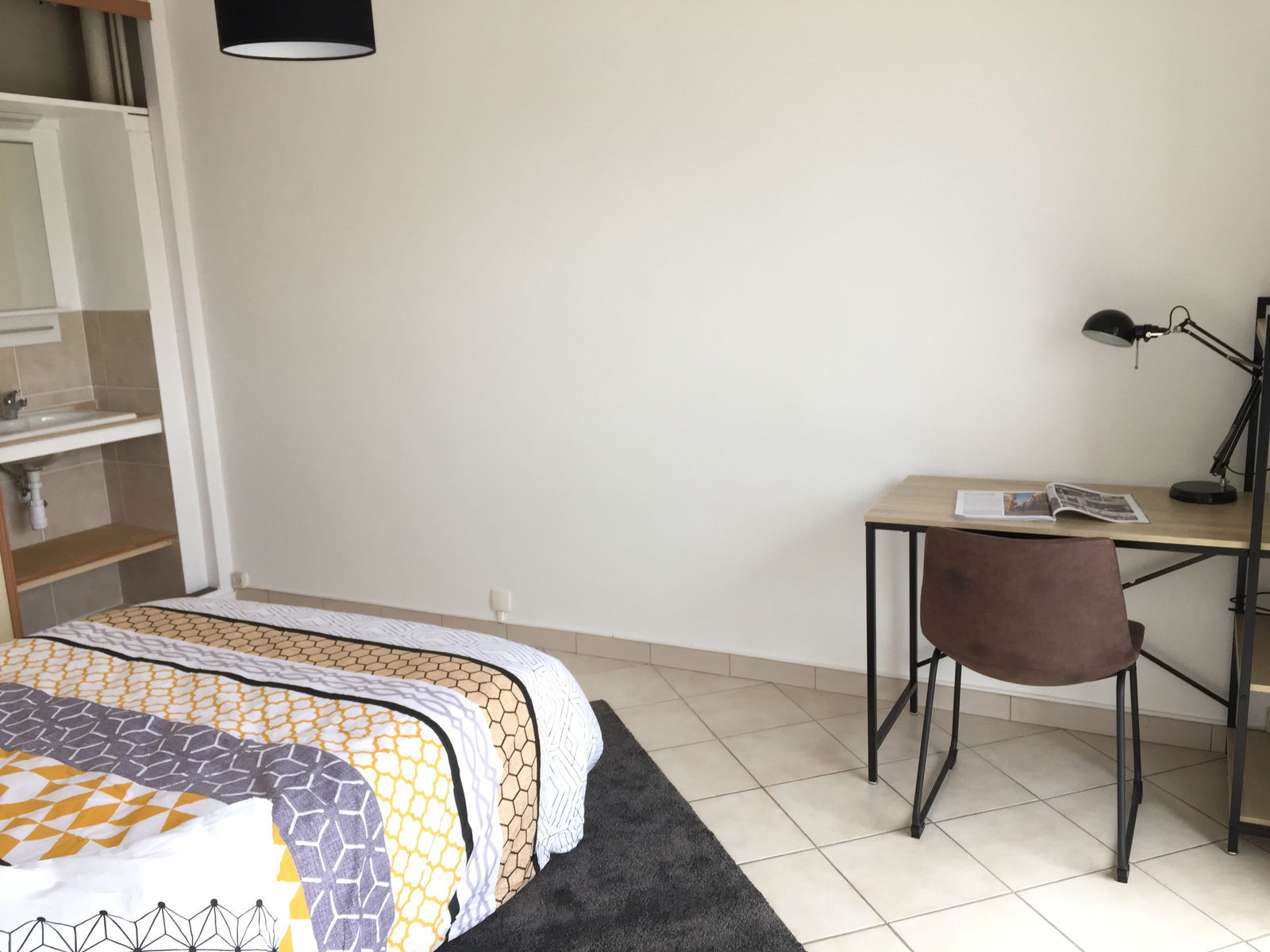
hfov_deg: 61.7
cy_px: 476
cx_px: 635
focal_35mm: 29
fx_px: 1064
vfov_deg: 48.2
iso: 50
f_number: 2.2
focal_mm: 4.15
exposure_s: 1/100
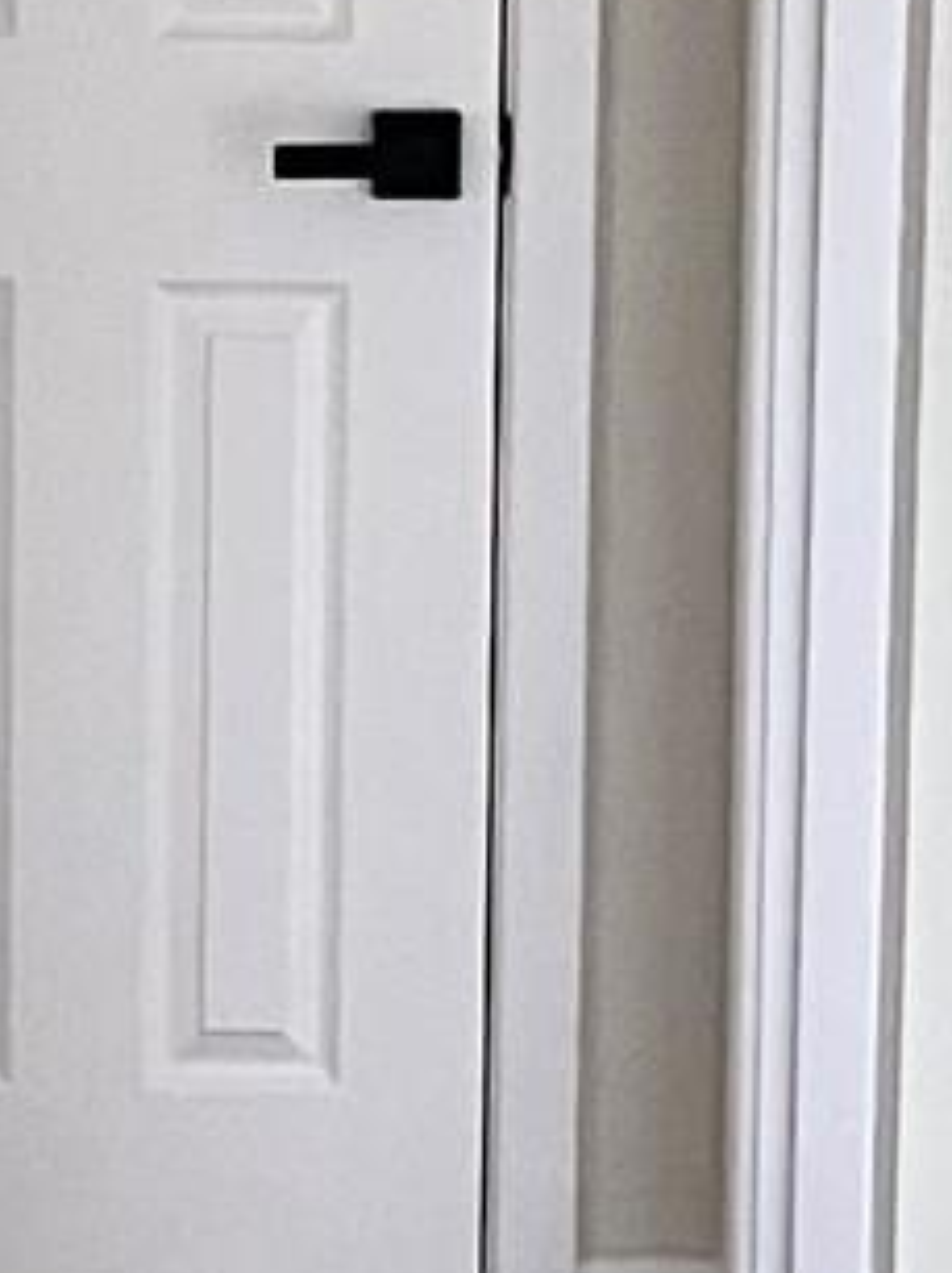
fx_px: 7197
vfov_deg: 10.1
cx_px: 457
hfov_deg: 7.6
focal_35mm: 196
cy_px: 470
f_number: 1.5
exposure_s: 1/60
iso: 320
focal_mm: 5.7
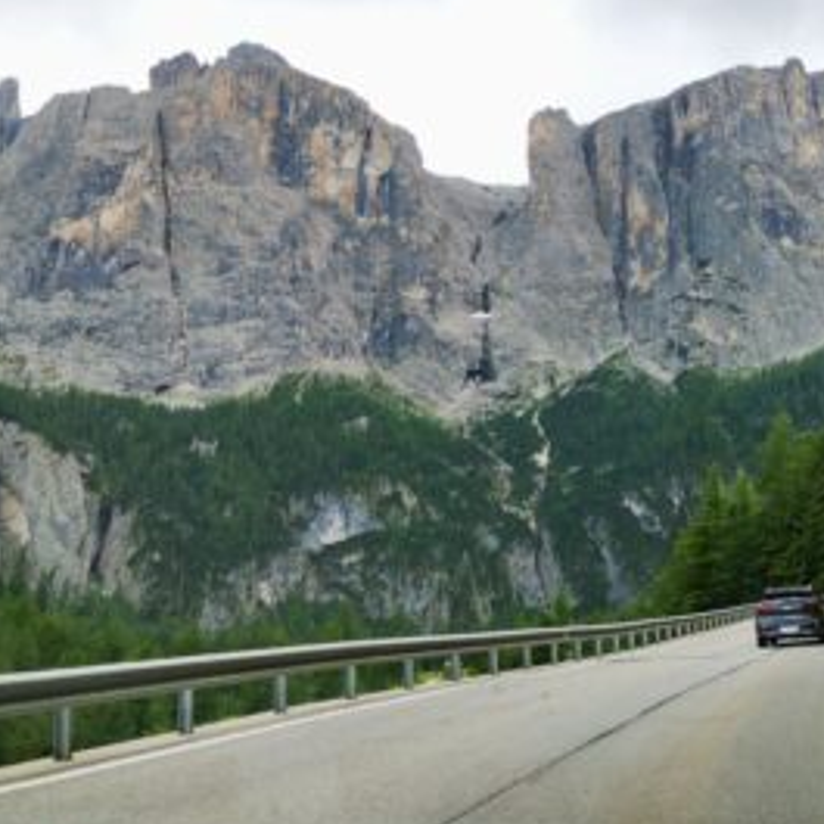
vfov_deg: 38.3
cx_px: 563
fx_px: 1185
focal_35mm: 44
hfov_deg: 37.8
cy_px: 386
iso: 50
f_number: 1.8
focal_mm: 4.75
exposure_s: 1/706
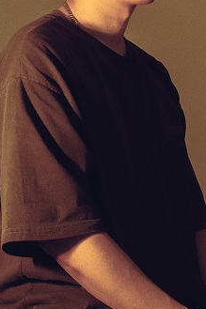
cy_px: 55
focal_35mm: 117
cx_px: 95
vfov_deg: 17.3
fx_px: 1005
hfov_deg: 11.7
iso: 12800
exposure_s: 1/125
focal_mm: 55
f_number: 7.1
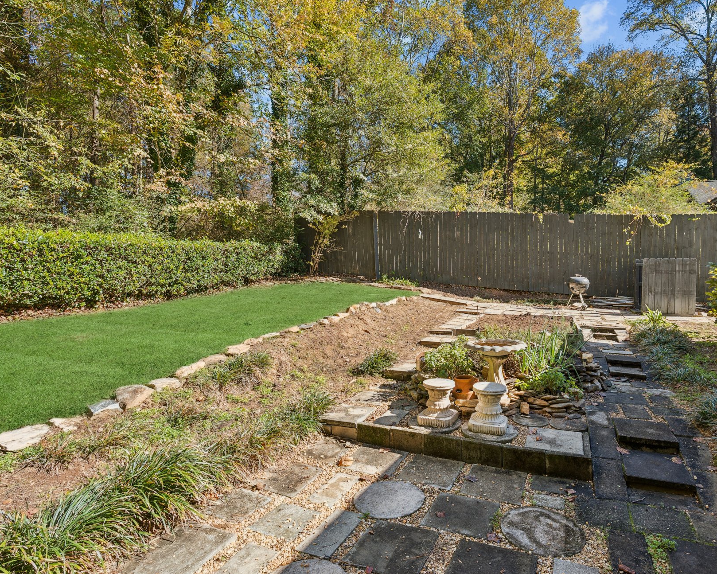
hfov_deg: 82.5
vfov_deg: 70.8
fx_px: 403
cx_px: 421
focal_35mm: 19
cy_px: 277
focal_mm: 16
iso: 100
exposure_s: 1/20
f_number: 8
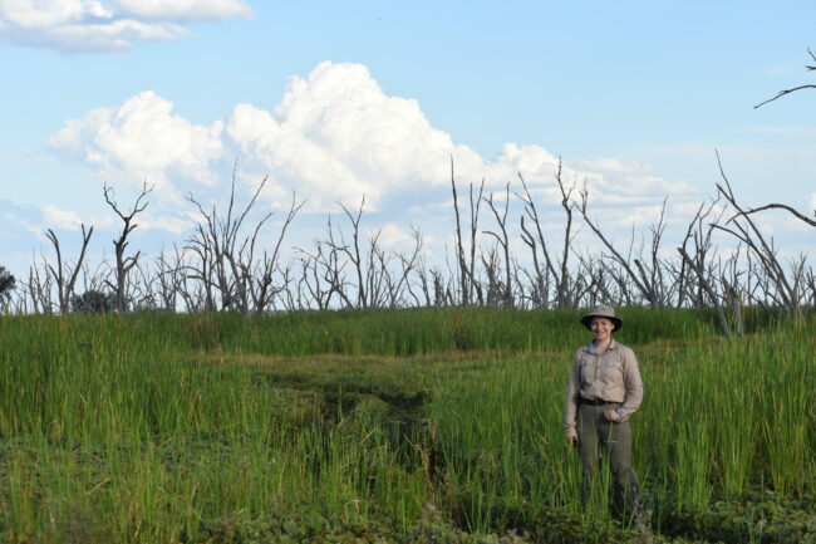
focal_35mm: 105
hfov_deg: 19.5
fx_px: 2379
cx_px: 408
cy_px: 272
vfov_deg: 13.0
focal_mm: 70
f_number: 8
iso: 125
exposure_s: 1/250
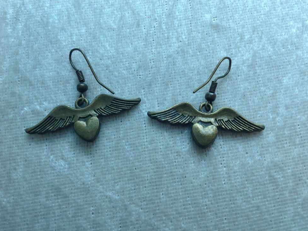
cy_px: 113
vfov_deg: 39.6
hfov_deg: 51.4
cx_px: 152
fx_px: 320
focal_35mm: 36
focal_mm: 4.28
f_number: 2.4
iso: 64
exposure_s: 1/30
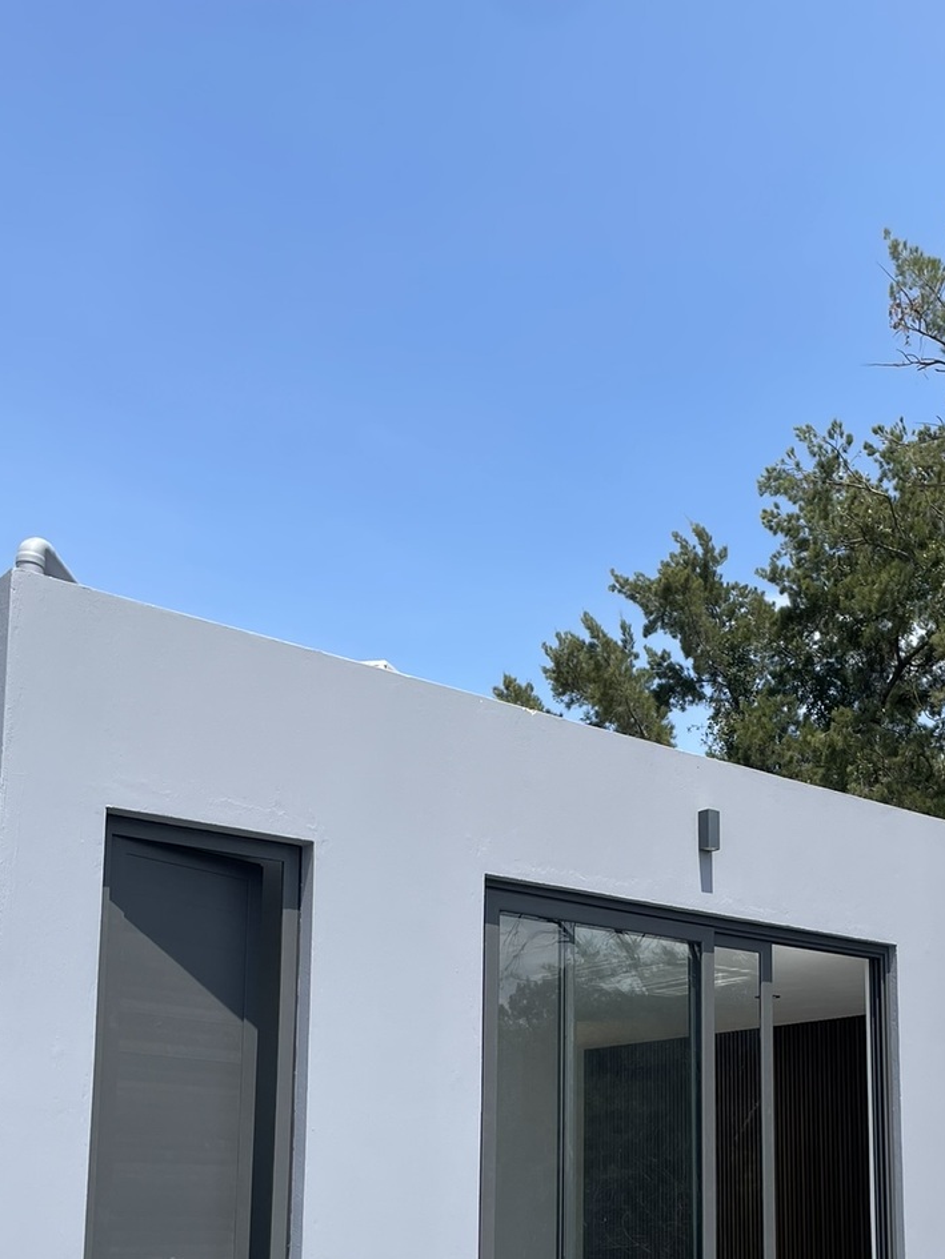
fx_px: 1601
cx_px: 685
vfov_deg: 41.2
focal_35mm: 44
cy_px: 997
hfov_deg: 32.4
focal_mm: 4.2
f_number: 1.6
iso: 32
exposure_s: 1/2564
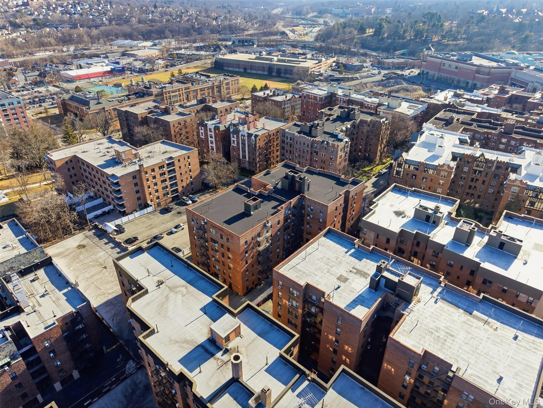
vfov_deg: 56.8
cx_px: 272
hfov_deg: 71.6
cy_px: 204
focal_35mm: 24
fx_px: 376
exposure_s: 1/8000
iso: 390
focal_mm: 8.7
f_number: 1.8
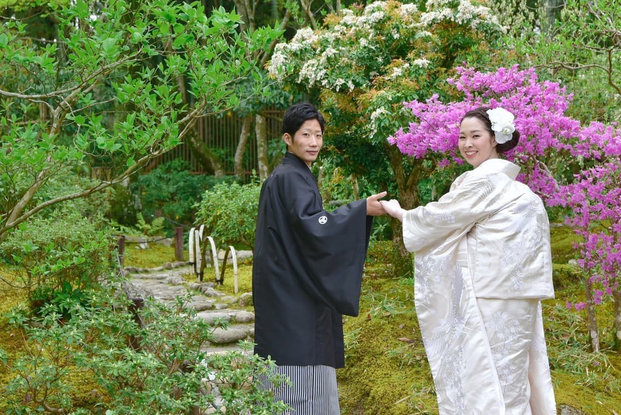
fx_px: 1329
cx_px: 377
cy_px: 172
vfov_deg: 17.7
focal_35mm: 77
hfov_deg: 26.2
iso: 1000
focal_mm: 60
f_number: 8
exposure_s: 1/640
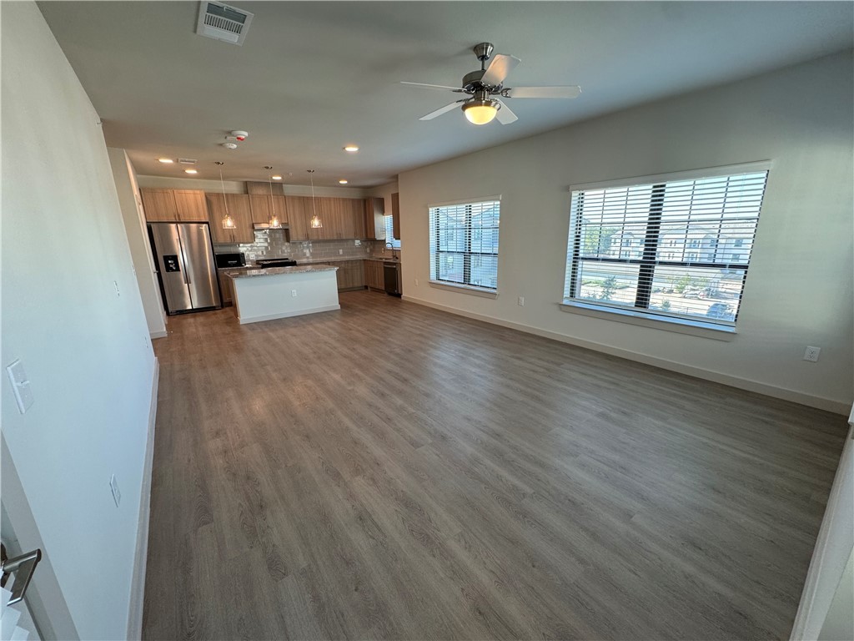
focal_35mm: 14
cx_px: 427
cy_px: 320
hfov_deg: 102.1
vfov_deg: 85.7
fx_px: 345
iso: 160
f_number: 2.2
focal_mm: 2.22
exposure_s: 1/120
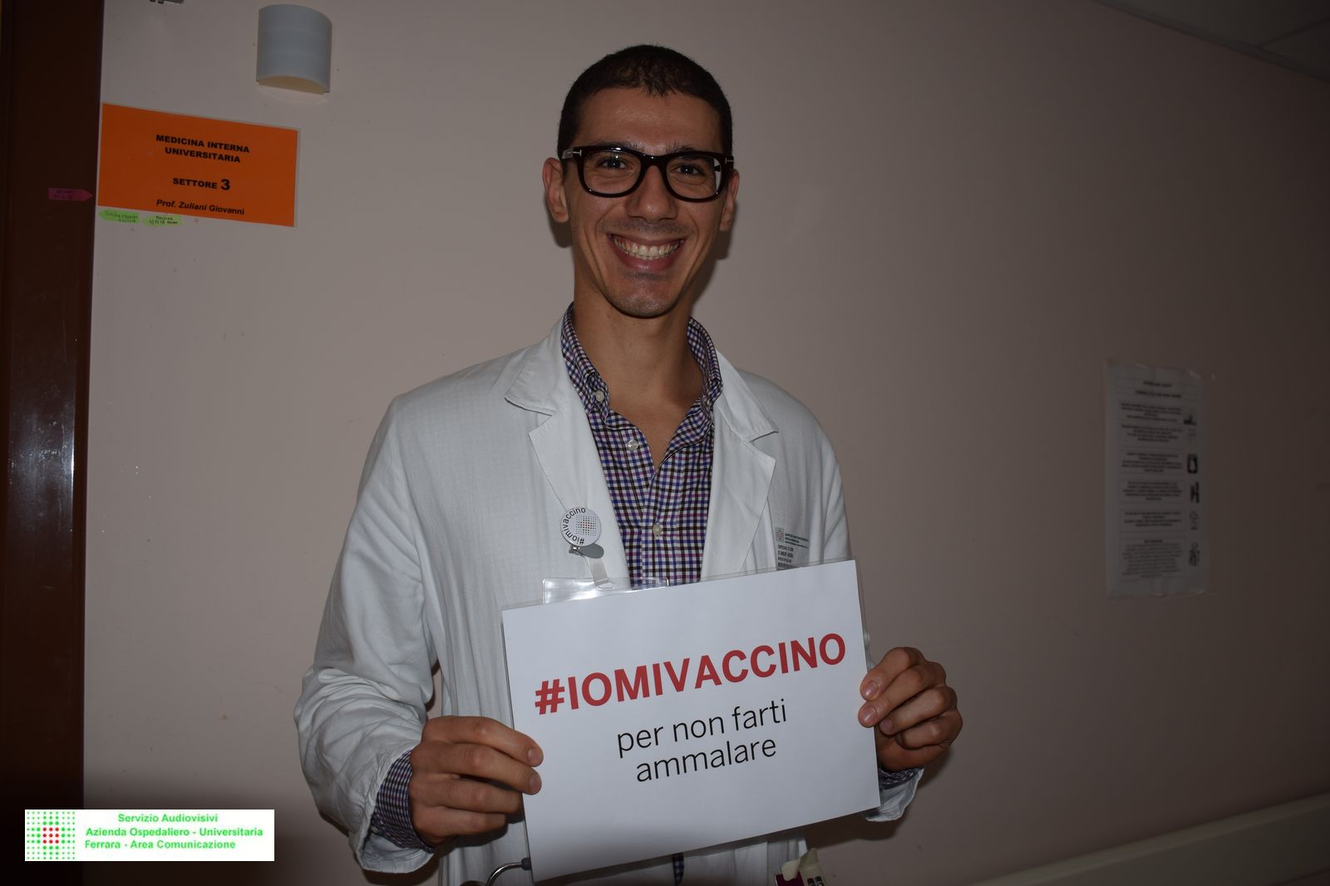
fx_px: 997
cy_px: 443
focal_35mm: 27
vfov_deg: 47.9
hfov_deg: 67.4
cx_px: 665
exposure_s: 1/60
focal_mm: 18
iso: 100
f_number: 3.5
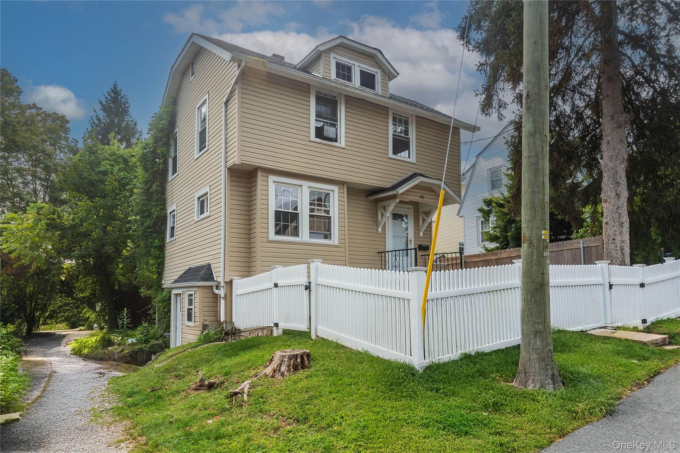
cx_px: 340
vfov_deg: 53.1
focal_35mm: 24
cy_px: 226
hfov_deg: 73.7
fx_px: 453
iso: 100
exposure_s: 1/200
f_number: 7.1
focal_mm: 16
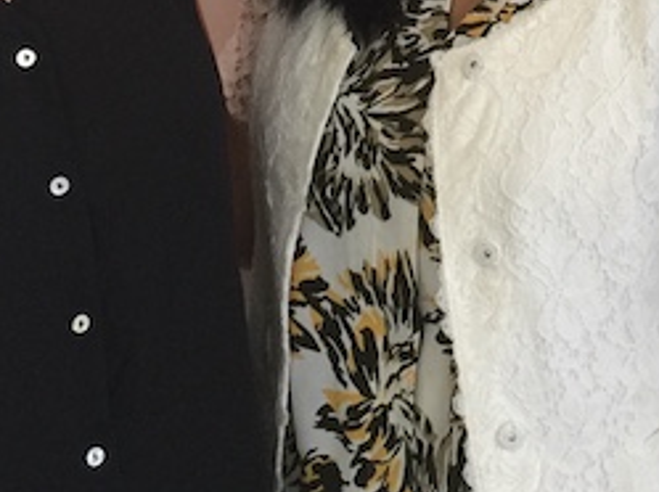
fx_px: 1996
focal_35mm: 105
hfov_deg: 18.6
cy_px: -197
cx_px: 535
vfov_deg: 13.4
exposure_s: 1/33
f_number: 2.2
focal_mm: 4.15
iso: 50
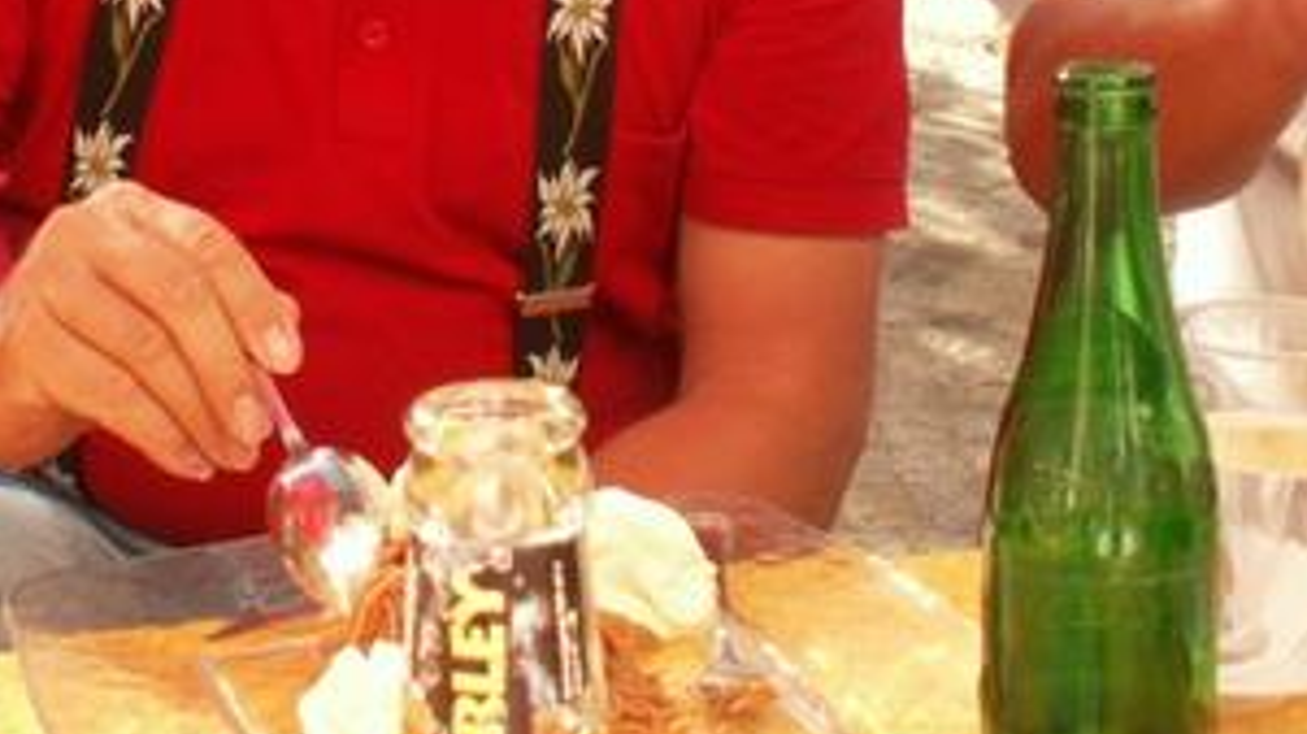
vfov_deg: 14.4
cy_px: -169
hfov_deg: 25.9
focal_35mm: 81
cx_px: 339
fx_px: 2806
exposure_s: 1/80
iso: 50
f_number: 4.5
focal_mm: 5.86
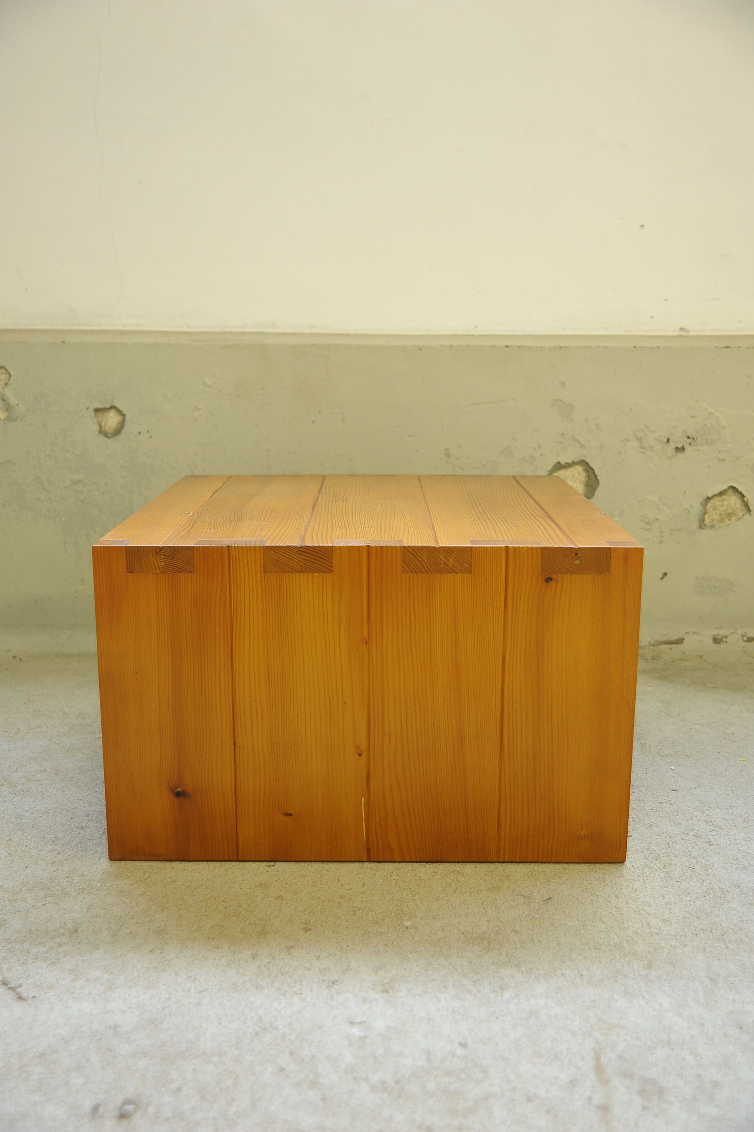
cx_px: 377
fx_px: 1100
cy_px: 566
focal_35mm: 35
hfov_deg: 37.8
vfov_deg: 54.5
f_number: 3.5
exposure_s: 1/50
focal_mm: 35
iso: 1600
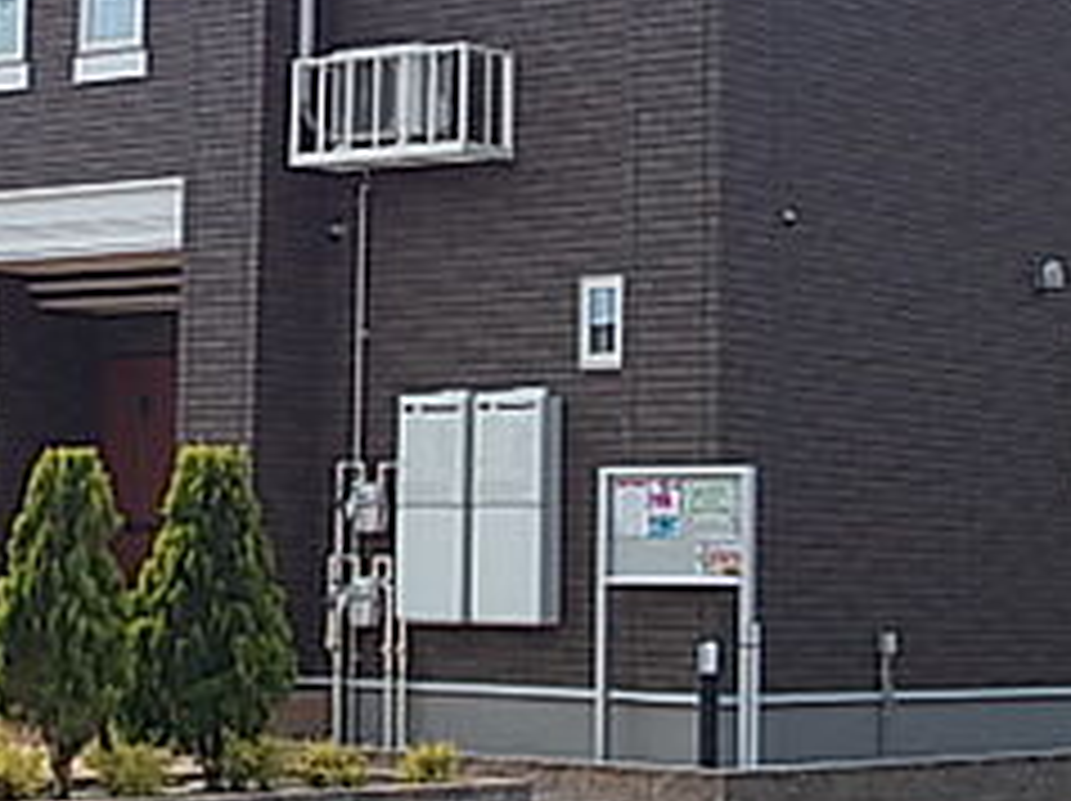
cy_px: 173
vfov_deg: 13.5
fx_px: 3369
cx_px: 396
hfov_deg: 18.0
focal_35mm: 109
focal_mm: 7.2
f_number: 7.2
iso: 80
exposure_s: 1/160
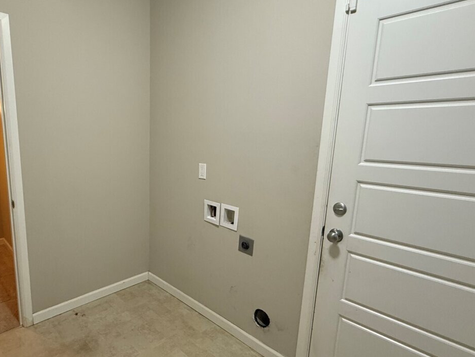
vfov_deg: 63.4
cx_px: 180
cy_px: 189
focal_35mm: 21
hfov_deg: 77.7
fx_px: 288
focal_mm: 2.22
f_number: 2.2
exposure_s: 1/60
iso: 400
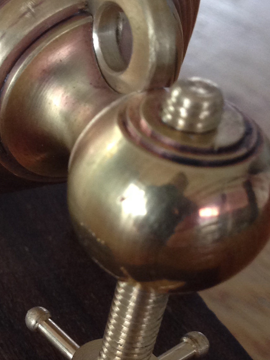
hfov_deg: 14.5
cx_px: -114
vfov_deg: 20.4
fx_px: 998
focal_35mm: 96
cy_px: 195
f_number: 2.4
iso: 100
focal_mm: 4.12
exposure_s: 1/20
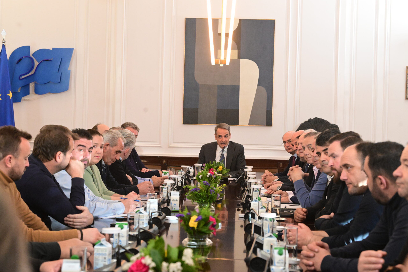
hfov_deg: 27.0
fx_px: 850
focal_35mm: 75
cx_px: 204
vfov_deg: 18.2
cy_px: 136
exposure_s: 1/400
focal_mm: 75
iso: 8000
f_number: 6.3
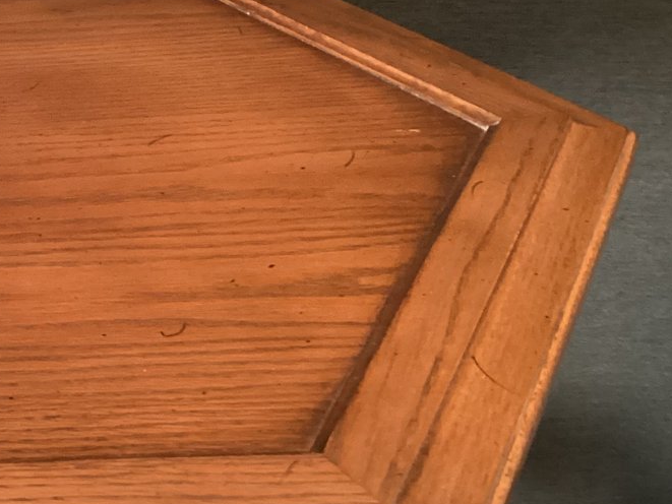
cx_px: -92
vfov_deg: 20.7
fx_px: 1379
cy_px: 210
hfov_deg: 25.2
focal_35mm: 71
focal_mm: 3.3
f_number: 2.4
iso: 400
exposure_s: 1/30
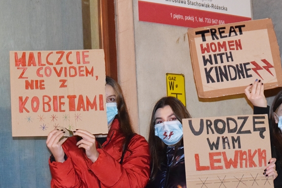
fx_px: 907
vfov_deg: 11.8
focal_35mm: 116
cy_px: 65
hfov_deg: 17.7
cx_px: 159
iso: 3200
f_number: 4
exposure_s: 1/60
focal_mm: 55
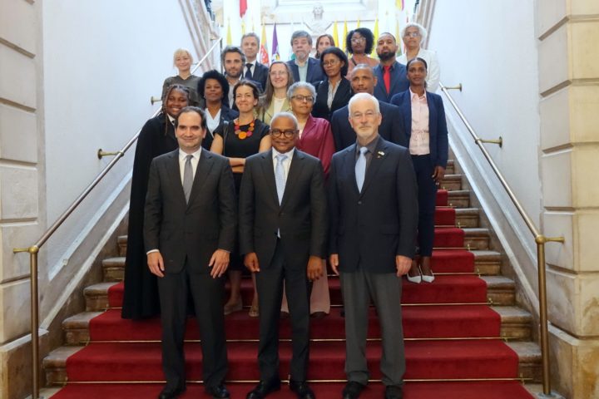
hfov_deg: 53.1
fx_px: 599
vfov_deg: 36.9
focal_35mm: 36
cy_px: 200
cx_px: 300
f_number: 3.2
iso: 2000
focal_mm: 13.37
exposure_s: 1/200
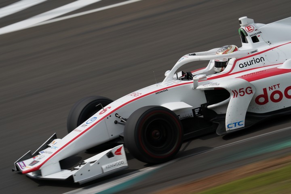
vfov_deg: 3.0
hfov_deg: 4.5
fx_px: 3686
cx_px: 146
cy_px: 97
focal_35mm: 456
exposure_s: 1/125
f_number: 16
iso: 100
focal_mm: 456
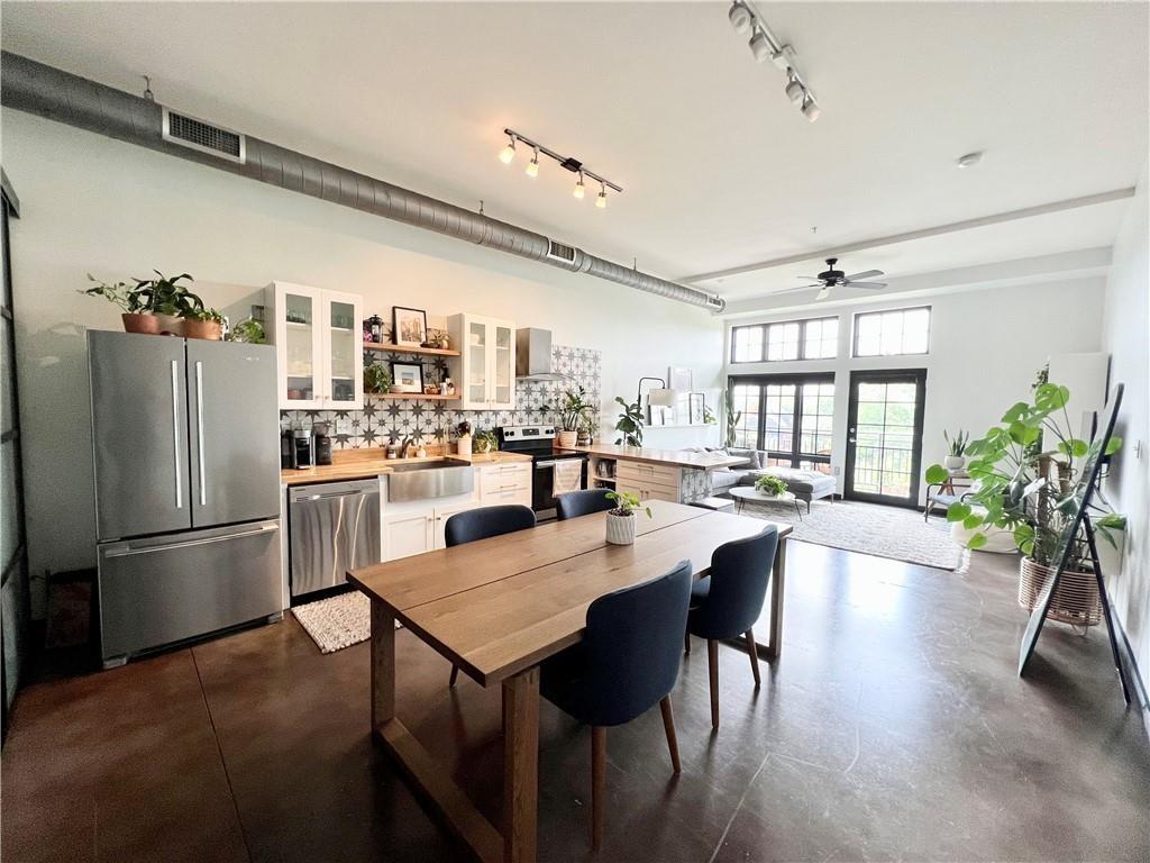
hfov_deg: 106.2
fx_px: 432
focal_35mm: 13
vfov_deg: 89.9
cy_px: 432
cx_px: 575
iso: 125
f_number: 1.8
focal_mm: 1.57
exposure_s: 1/120
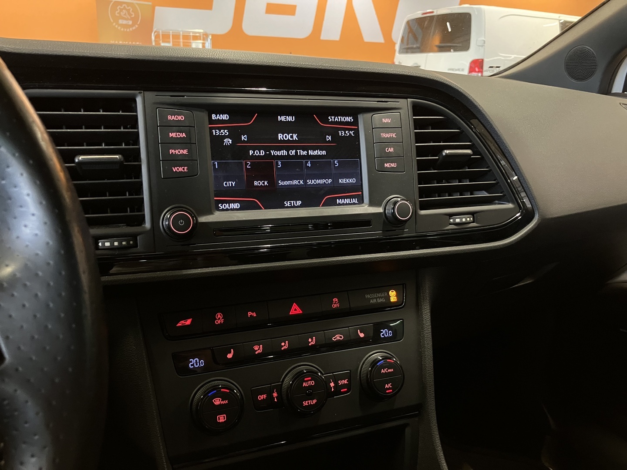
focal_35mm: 28
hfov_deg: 63.4
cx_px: 314
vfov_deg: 49.7
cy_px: 235
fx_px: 507
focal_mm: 3.99
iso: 400
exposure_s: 1/27
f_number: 1.8
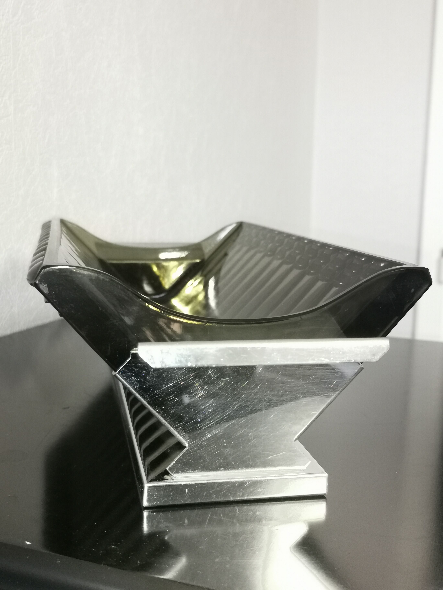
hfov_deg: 35.1
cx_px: 222
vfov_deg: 45.8
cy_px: 295
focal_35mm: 41
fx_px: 700
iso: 500
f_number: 1.8
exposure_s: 1/33.3
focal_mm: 5.58
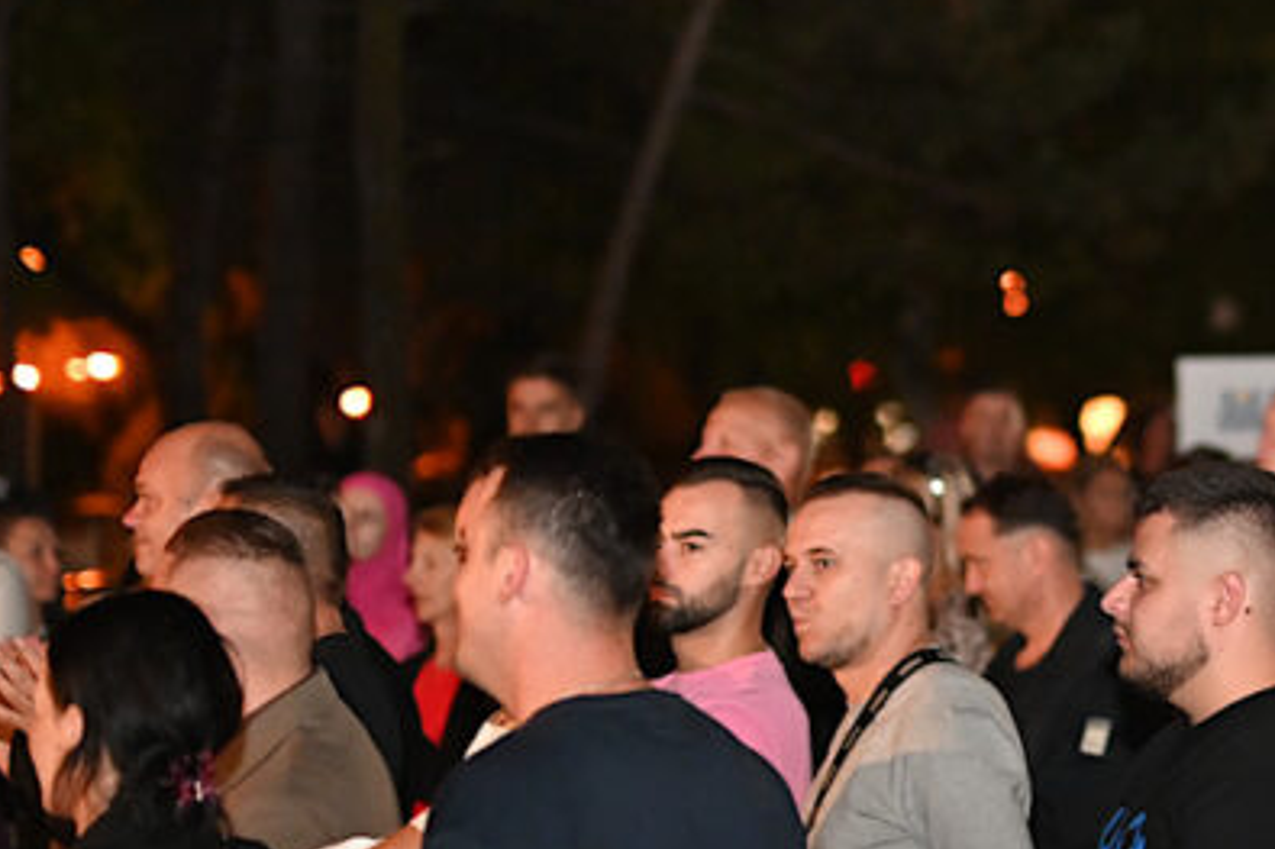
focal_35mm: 146
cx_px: 1223
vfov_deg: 9.4
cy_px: 445
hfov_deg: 13.9
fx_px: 5168
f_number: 1.4
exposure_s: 1/100
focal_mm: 50
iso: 2500
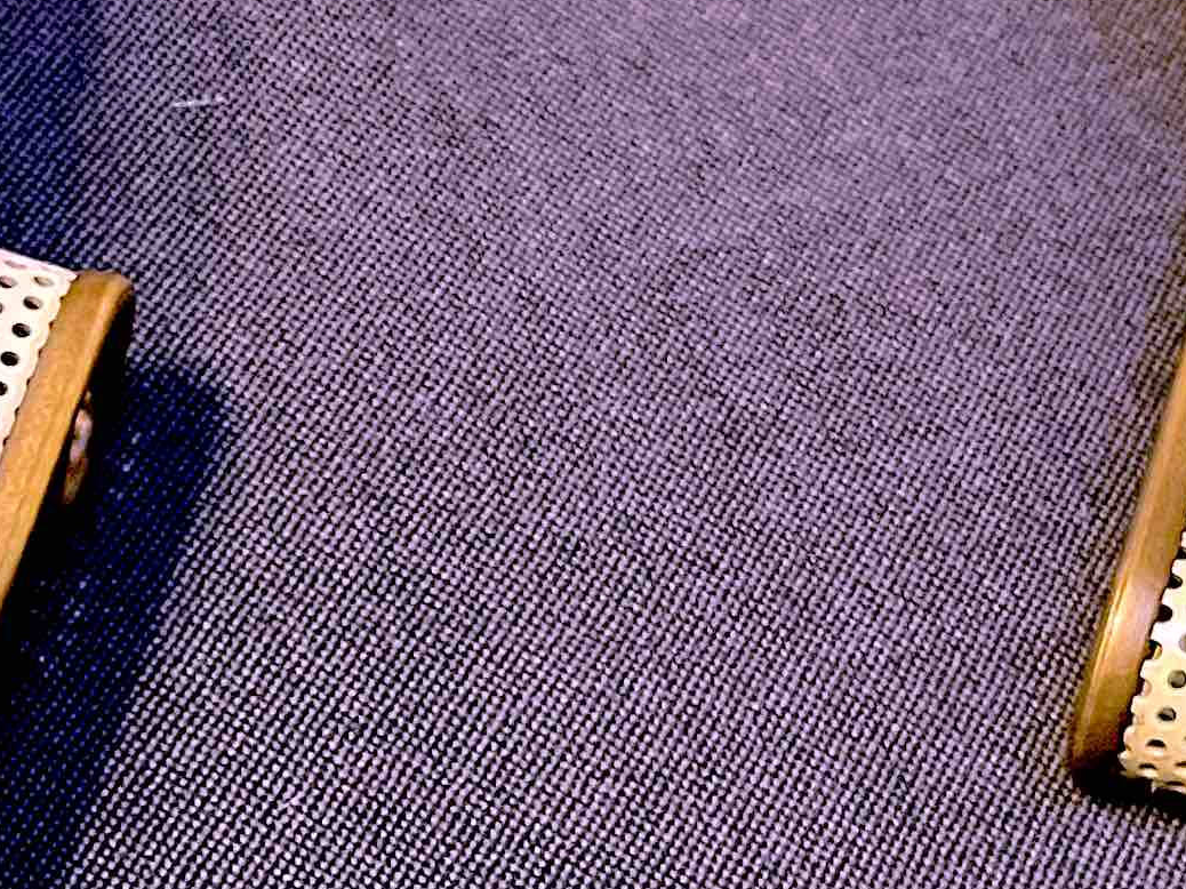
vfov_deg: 14.4
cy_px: 906
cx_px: 377
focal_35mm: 101
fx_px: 3460
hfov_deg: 19.4
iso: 500
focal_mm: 5.1
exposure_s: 1/50
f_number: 1.6
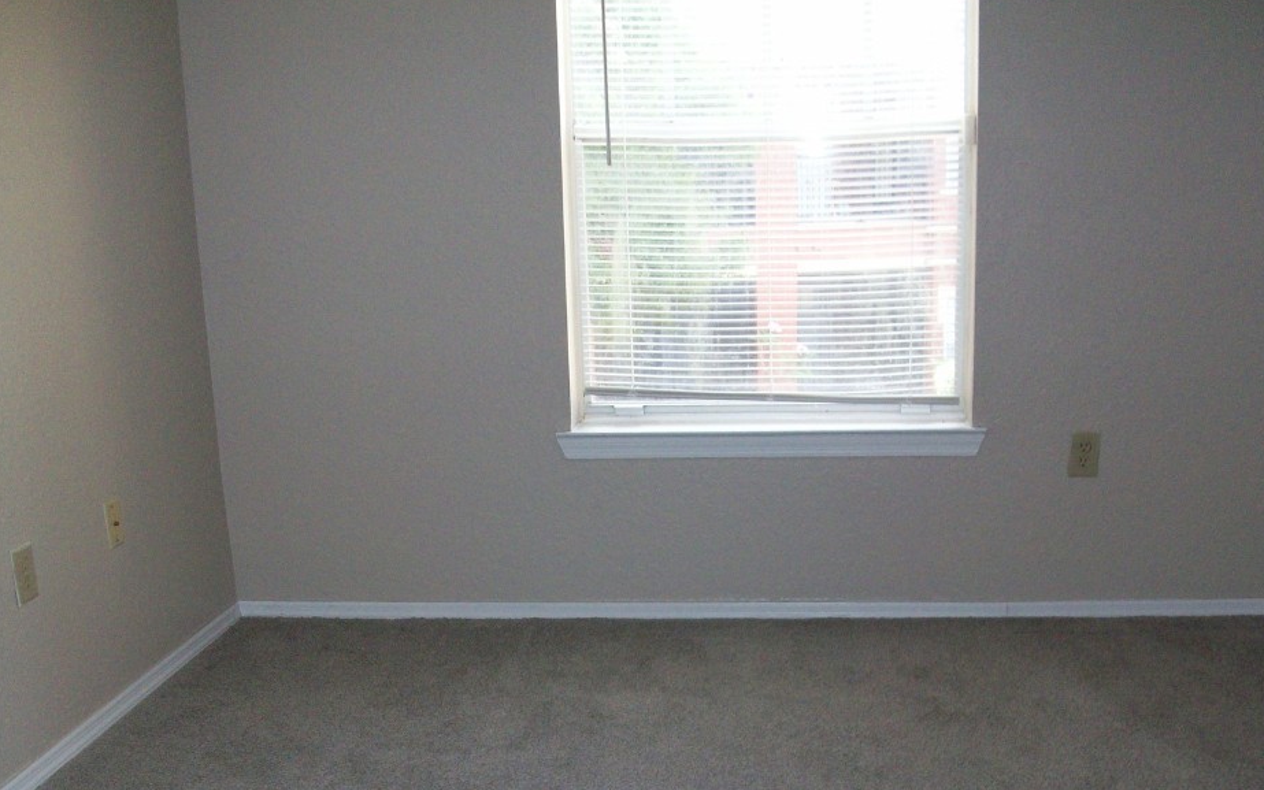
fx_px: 1378
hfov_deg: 49.2
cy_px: 507
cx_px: 696
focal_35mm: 40
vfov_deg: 31.8
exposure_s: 1/60
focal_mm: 5.7
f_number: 2.8
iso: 160
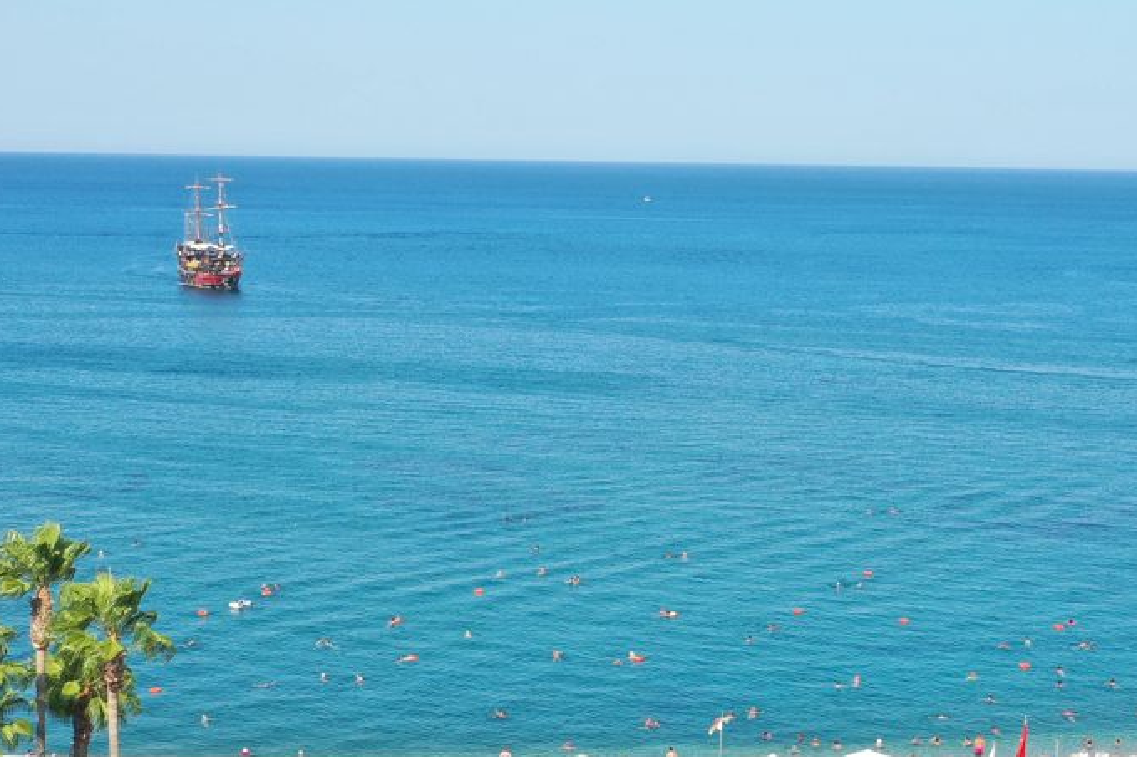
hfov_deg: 30.3
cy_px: 754
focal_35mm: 66
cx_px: 740
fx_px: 2083
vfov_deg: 20.0
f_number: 5.6
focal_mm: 10.26
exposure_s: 1/320
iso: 100
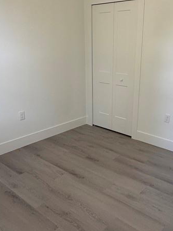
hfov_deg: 43.3
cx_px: 120
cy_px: 113
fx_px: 213
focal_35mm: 32
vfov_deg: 56.8
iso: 250
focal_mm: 2.22
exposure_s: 1/121
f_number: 2.2
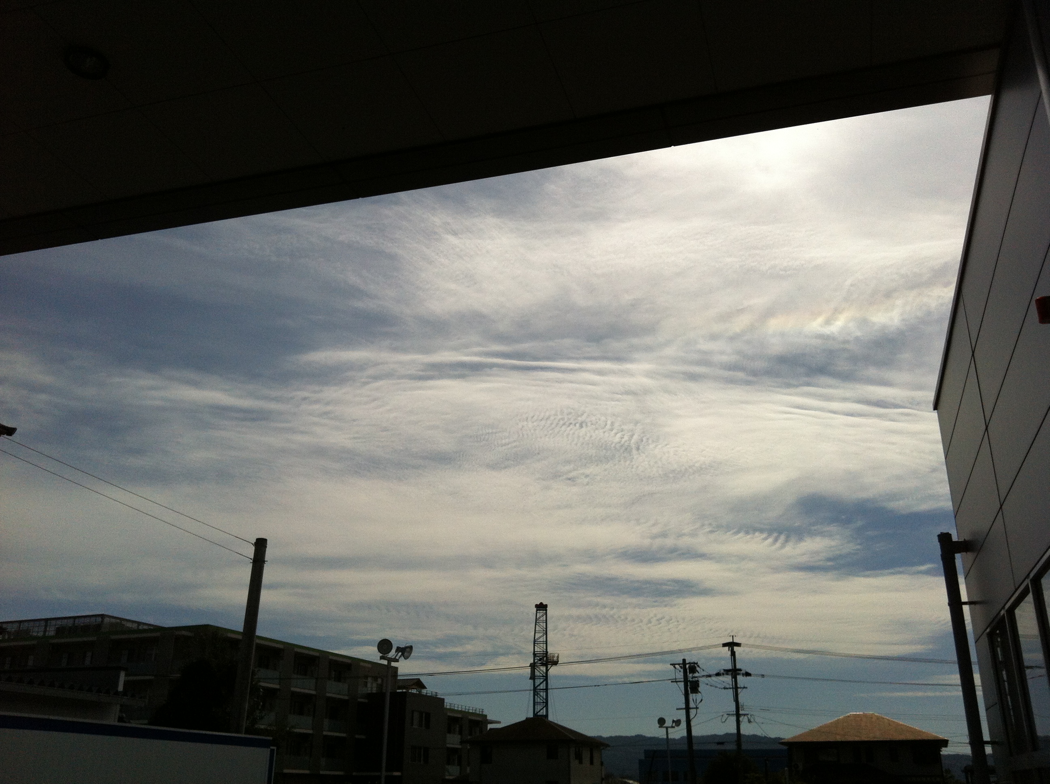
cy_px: 392
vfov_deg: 40.6
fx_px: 1060
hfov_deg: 52.7
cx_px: 525
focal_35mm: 35
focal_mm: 3.85
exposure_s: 1/10055
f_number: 2.8
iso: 100
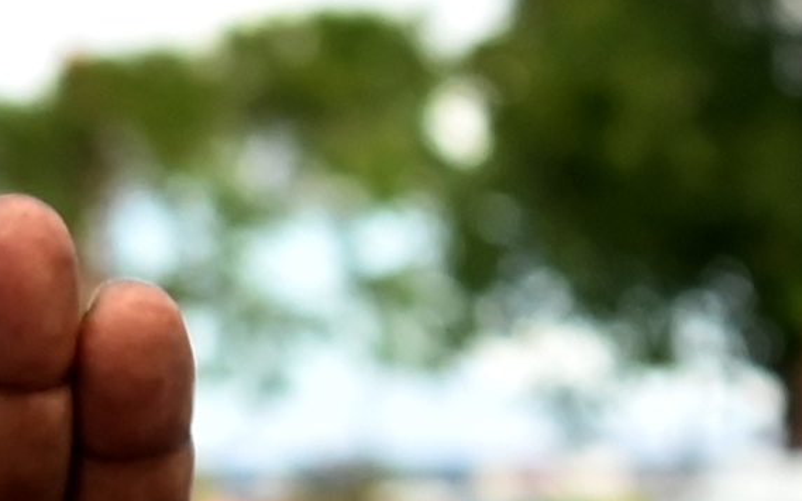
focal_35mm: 254
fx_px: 5549
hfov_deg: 7.8
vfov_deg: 5.1
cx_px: 1837
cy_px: 920
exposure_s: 1/1600
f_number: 4
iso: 640
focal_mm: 24
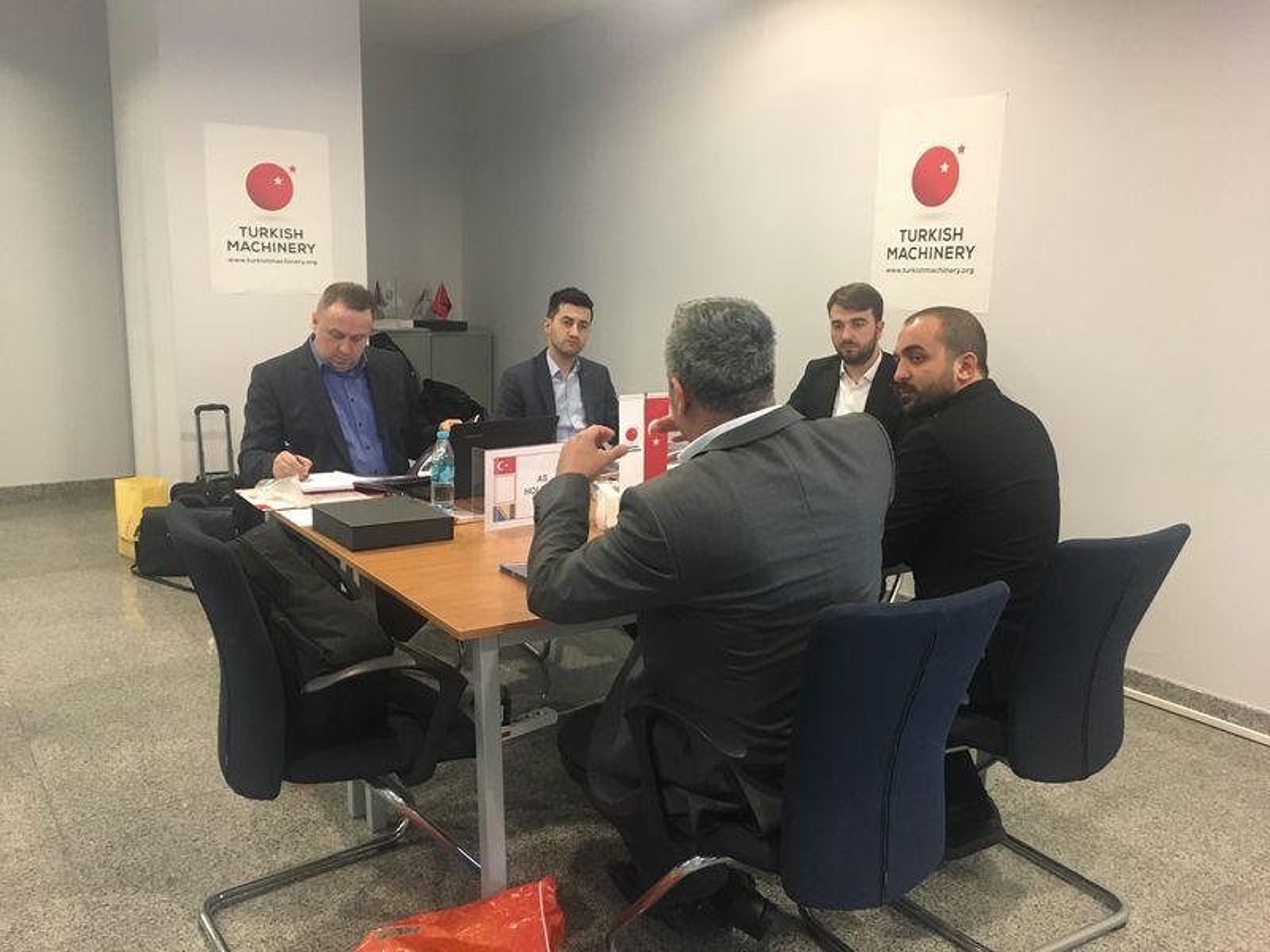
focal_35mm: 29
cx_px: 635
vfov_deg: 48.2
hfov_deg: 61.7
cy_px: 476
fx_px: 1064
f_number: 2.2
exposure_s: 1/17
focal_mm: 4.15
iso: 200
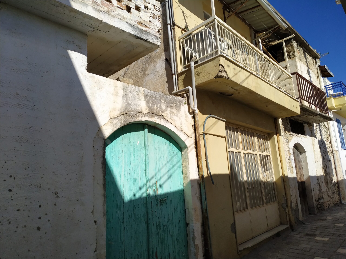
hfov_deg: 71.6
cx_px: 173
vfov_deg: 56.8
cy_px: 130
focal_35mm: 24
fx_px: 240
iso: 160
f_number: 1.9
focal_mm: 3.94
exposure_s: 1/4486
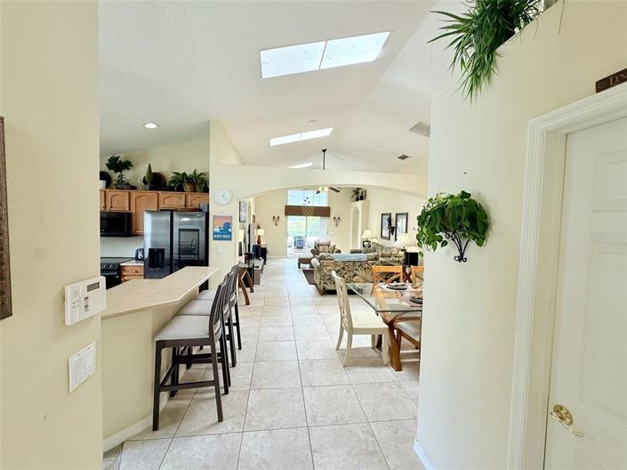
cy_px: 235
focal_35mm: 14
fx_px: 253
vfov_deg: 85.6
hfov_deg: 102.1
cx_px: 314
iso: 125
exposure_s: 1/120
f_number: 2.2
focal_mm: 2.22
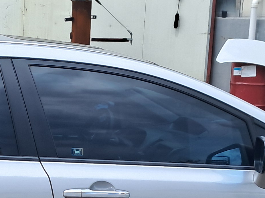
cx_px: 9
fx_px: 911
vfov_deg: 12.2
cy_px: 233
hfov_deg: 16.3
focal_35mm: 119
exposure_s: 1/382
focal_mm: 4
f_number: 1.8
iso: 50
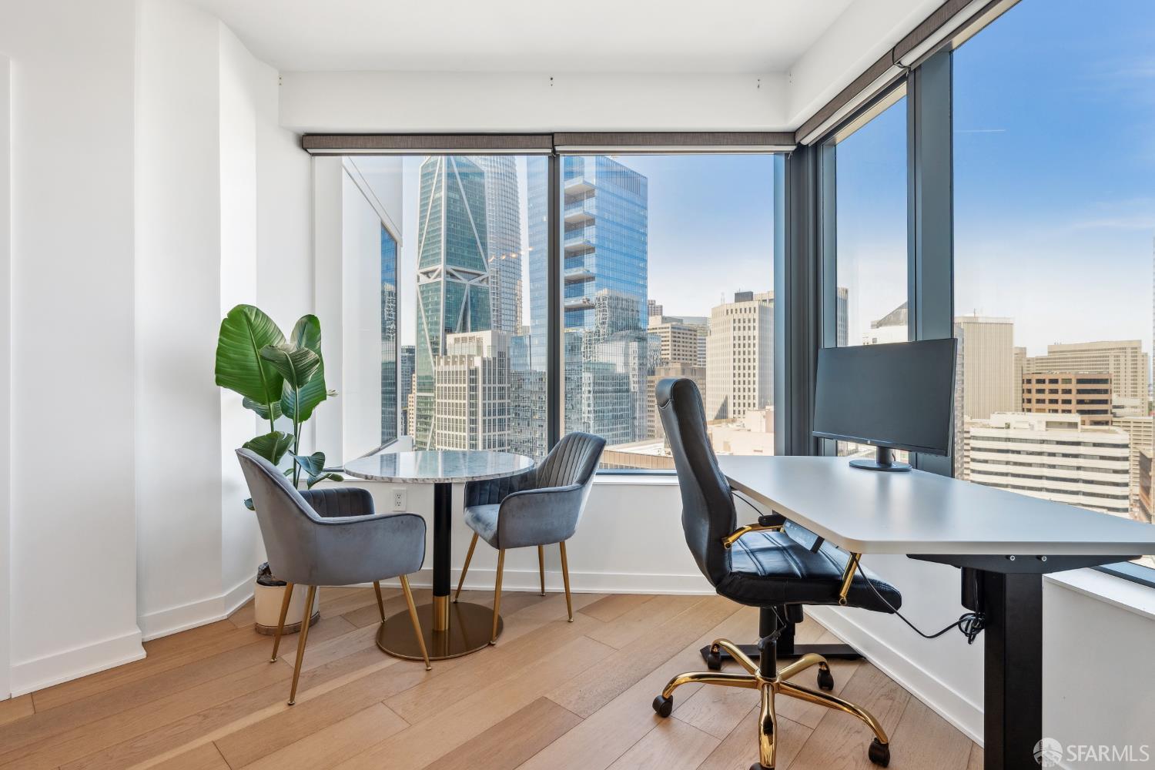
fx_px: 529
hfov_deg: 95.0
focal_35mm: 16
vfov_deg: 72.1
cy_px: 385
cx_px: 578
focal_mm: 16.5
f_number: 8
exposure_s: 1/125
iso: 200
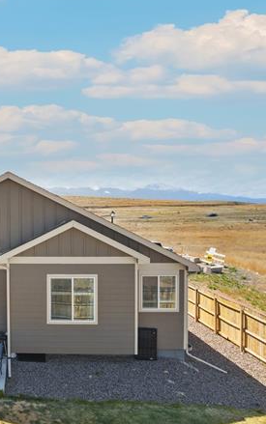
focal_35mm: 37
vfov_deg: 52.7
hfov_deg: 31.3
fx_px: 428
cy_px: 222
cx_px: -13
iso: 150
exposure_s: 1/1250
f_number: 2.8
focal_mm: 12.29
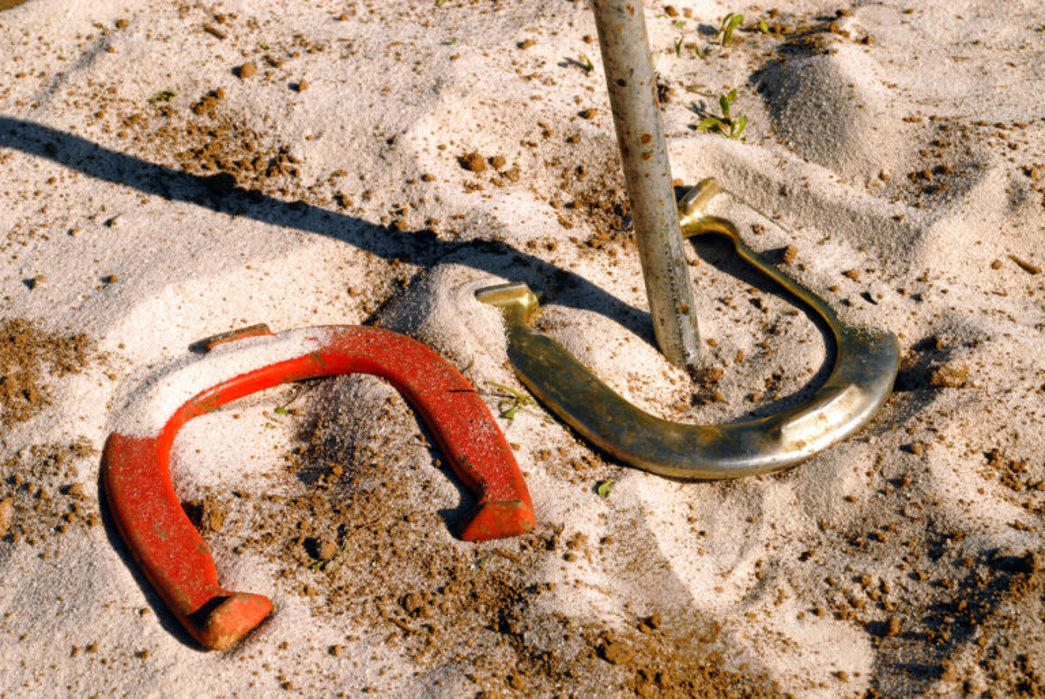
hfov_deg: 21.9
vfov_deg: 14.7
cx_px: 522
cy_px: 350
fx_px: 2703
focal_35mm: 93
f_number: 9
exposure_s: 1/320
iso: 100
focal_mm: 62
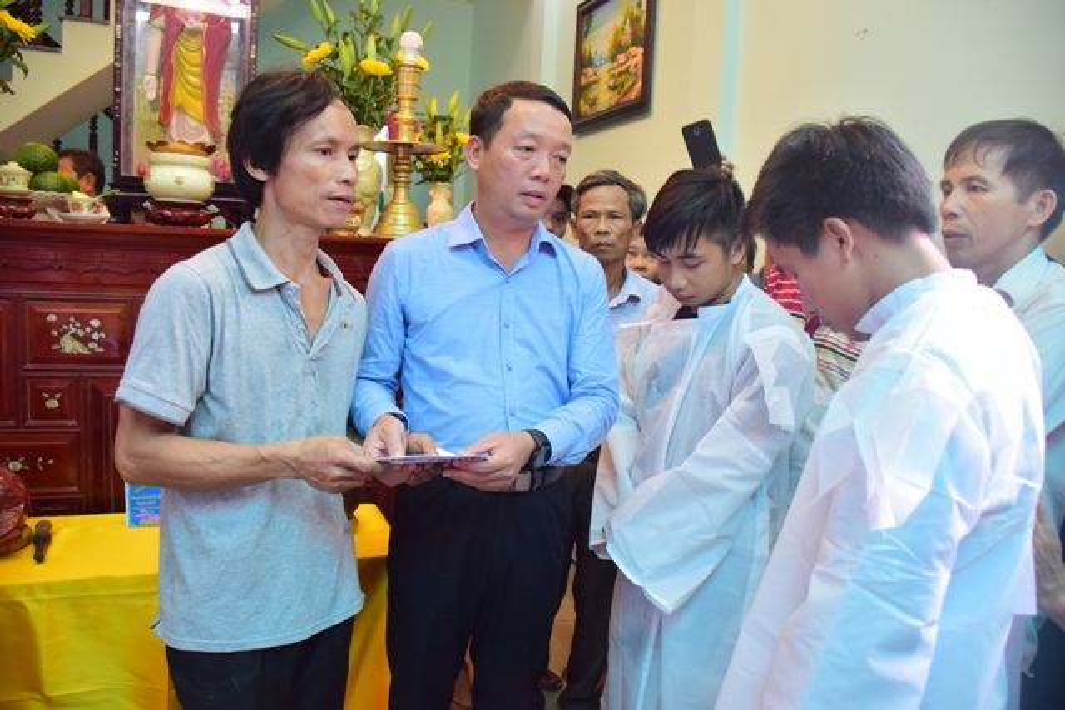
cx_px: 532
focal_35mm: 27
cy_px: 355
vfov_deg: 48.0
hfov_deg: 67.4
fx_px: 799
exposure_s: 1/50
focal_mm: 18
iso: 1000
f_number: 3.5
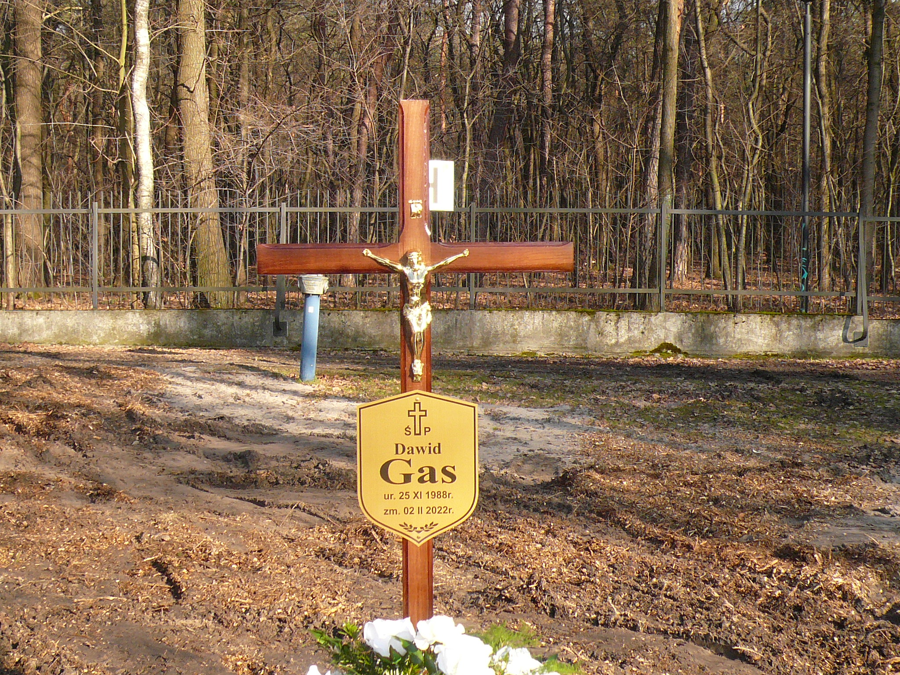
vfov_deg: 26.1
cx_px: 450
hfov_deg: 34.3
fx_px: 1456
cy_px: 338
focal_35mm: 56
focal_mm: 6.1
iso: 100
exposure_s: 1/320
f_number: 3.1
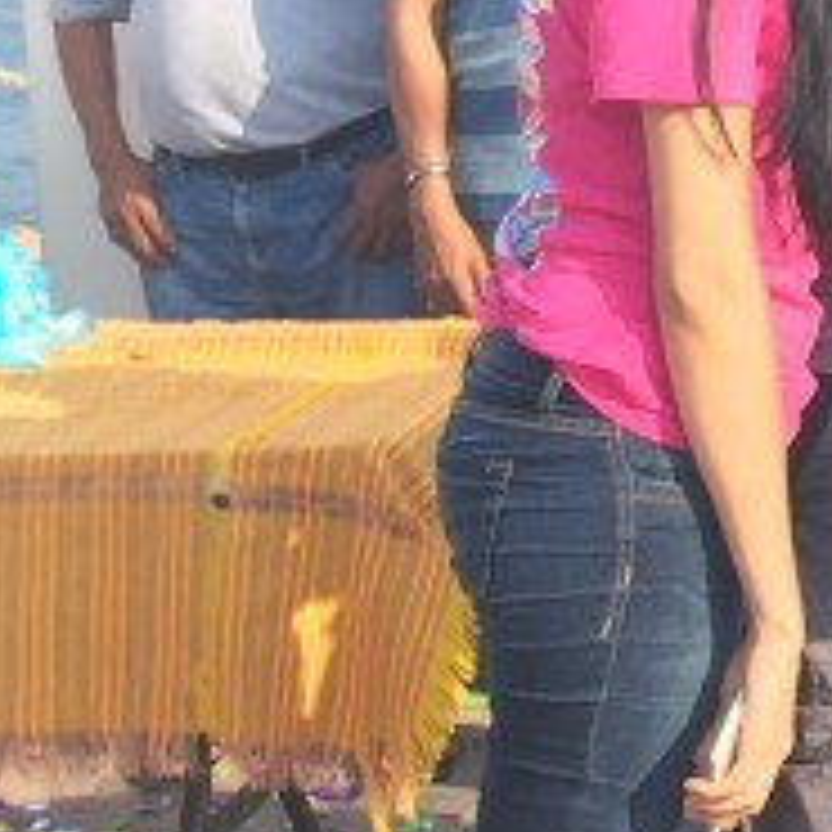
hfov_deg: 11.1
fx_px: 3861
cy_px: 247
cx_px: 1700
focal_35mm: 142
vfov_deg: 12.3
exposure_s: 1/682
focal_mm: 4.15
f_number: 2.2
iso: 32
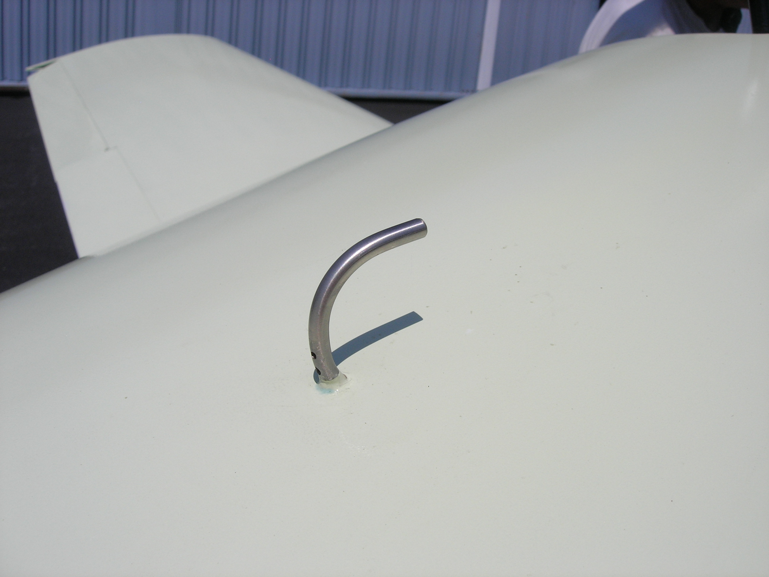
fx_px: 844
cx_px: 384
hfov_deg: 49.0
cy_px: 288
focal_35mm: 38
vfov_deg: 37.7
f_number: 4.8
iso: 64
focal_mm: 7.8
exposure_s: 1/2000
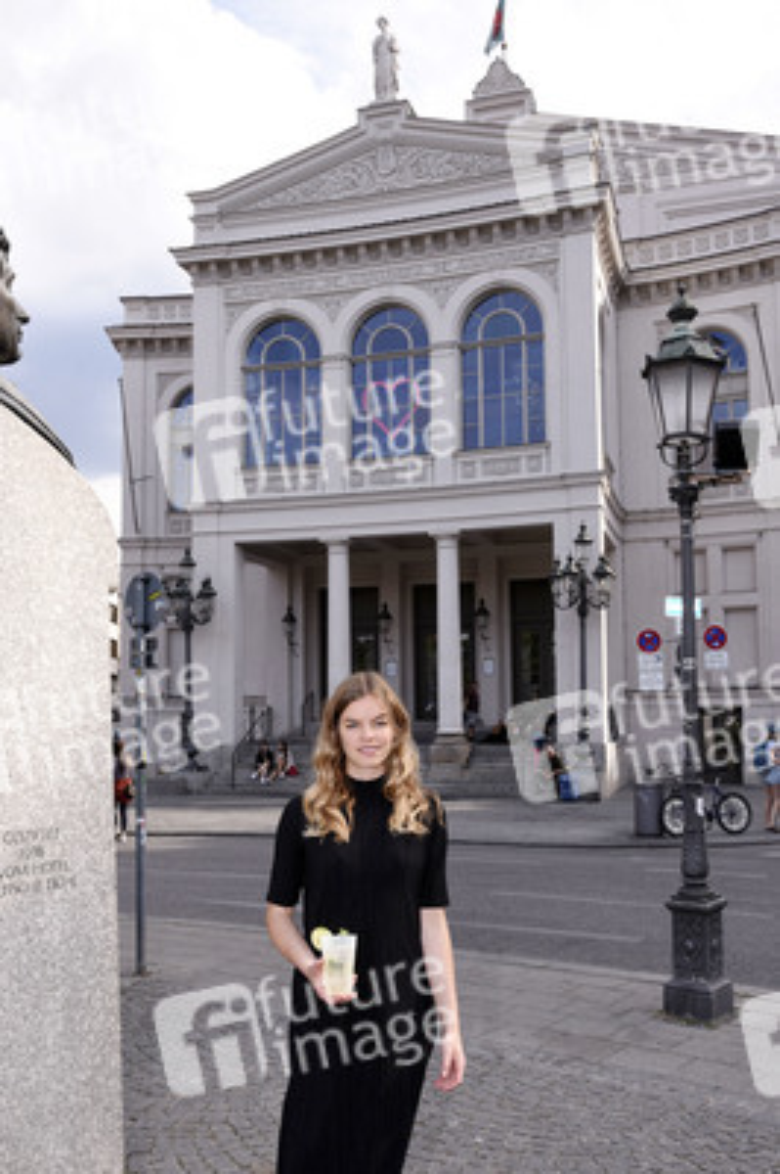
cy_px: 587
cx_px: 390
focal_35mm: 30
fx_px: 977
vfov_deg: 62.0
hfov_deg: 43.5
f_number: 11
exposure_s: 1/160
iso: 400
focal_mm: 30
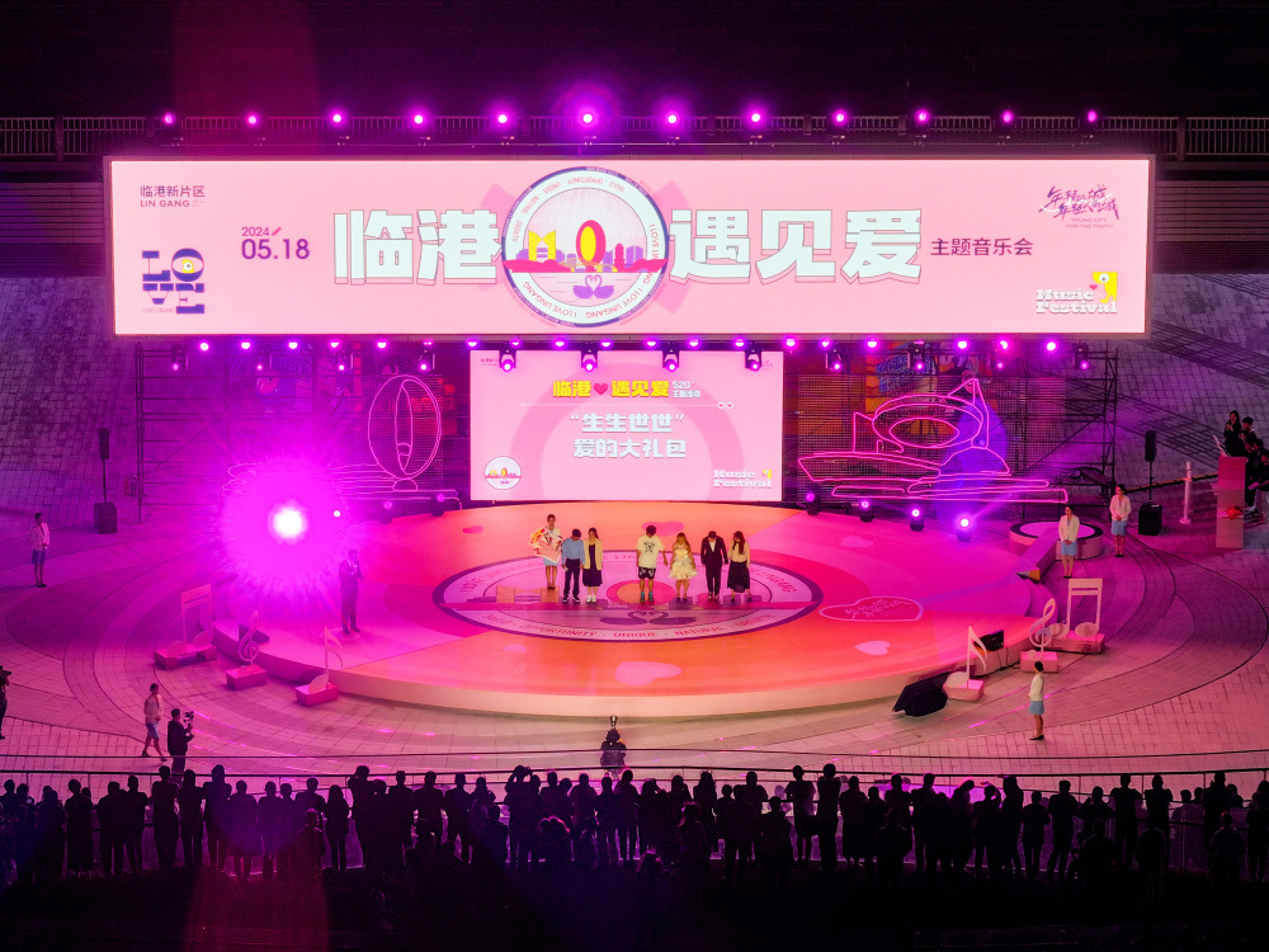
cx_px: 634
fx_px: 6085
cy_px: 476
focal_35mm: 166
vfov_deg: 8.9
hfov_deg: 11.9
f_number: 3.4
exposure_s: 1/30
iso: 100
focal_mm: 30.71
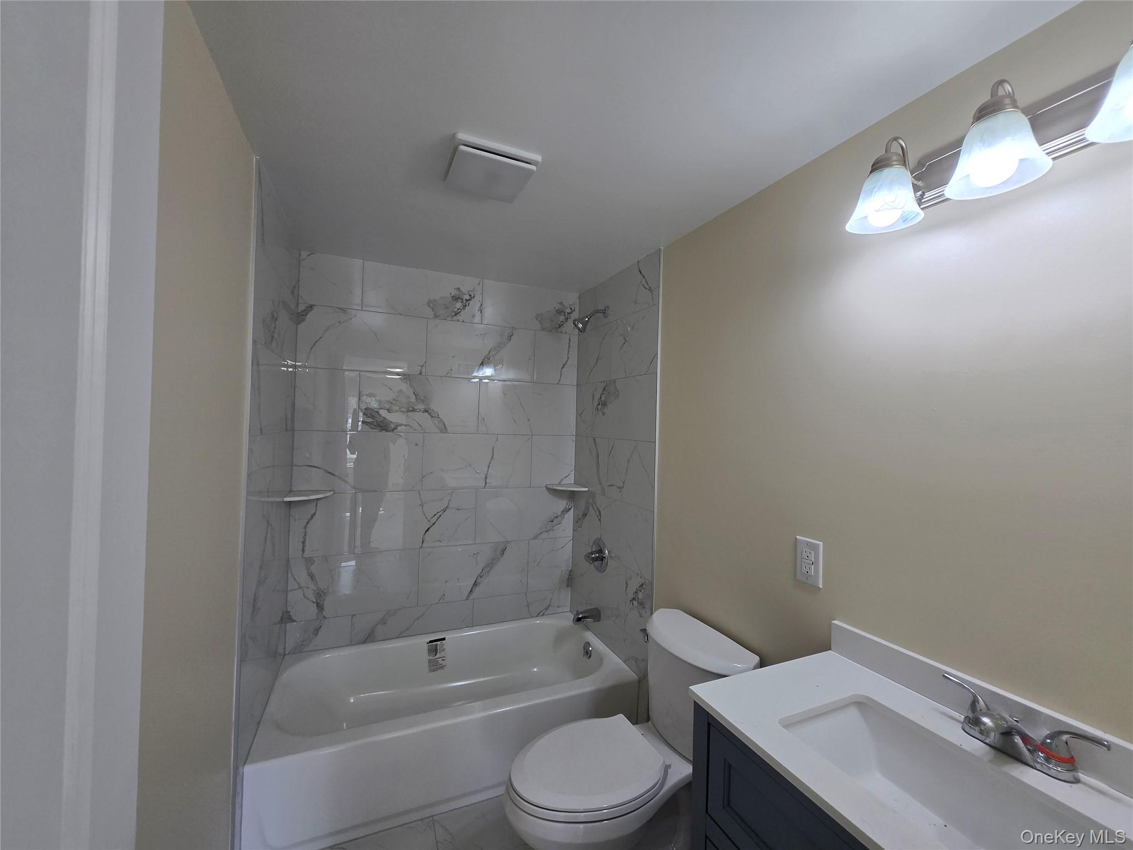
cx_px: 566
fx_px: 425
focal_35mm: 13
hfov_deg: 106.2
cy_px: 425
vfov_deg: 89.9
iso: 32
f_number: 2.2
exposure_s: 1/60
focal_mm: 1.7
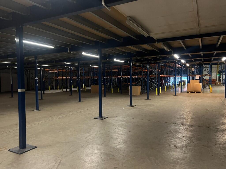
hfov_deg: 67.3
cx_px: 113
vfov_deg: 53.1
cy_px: 84
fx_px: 170
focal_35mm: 26
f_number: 1.5
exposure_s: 1/50
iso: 250
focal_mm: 5.7
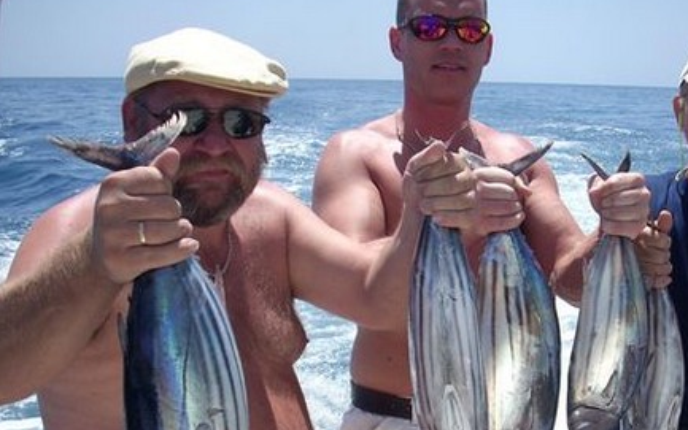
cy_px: 303
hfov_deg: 35.2
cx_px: 472
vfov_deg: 22.6
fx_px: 1069
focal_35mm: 57
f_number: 5.6
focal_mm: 6.2
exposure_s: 1/273
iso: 64
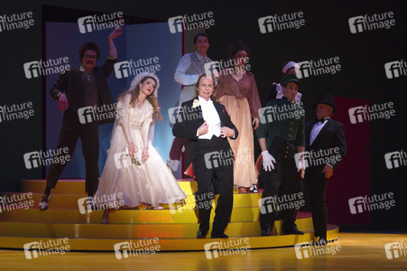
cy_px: 136
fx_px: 1356
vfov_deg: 11.4
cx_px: 204
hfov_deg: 17.1
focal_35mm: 120
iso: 1600
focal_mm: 120
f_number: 5
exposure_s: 1/320
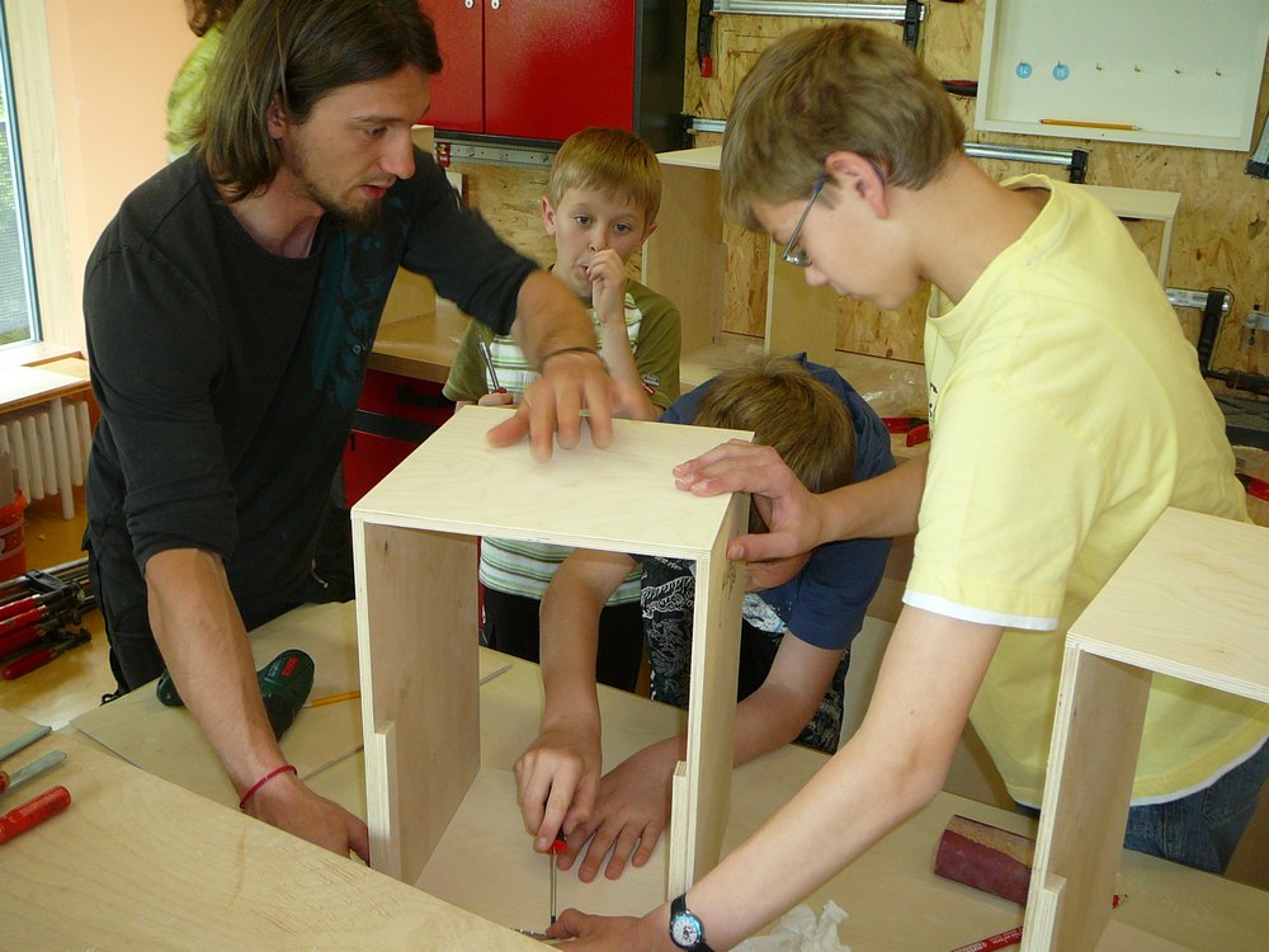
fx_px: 1283
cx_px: 634
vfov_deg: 40.7
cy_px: 476
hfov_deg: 52.6
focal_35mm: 35
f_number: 2.8
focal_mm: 5.2
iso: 100
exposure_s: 1/40
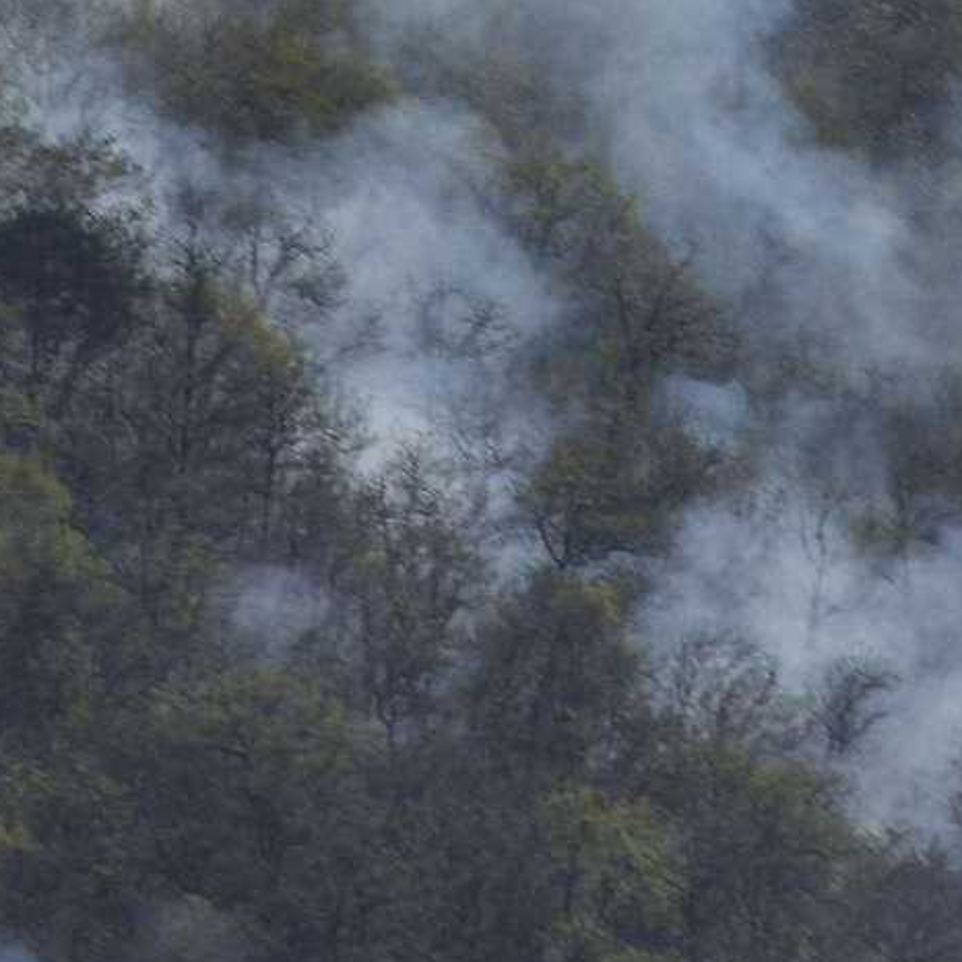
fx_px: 61877
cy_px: -597
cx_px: 881
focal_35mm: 1968
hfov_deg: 0.9
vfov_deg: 0.9
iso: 100
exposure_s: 1/400
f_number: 10
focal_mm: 300
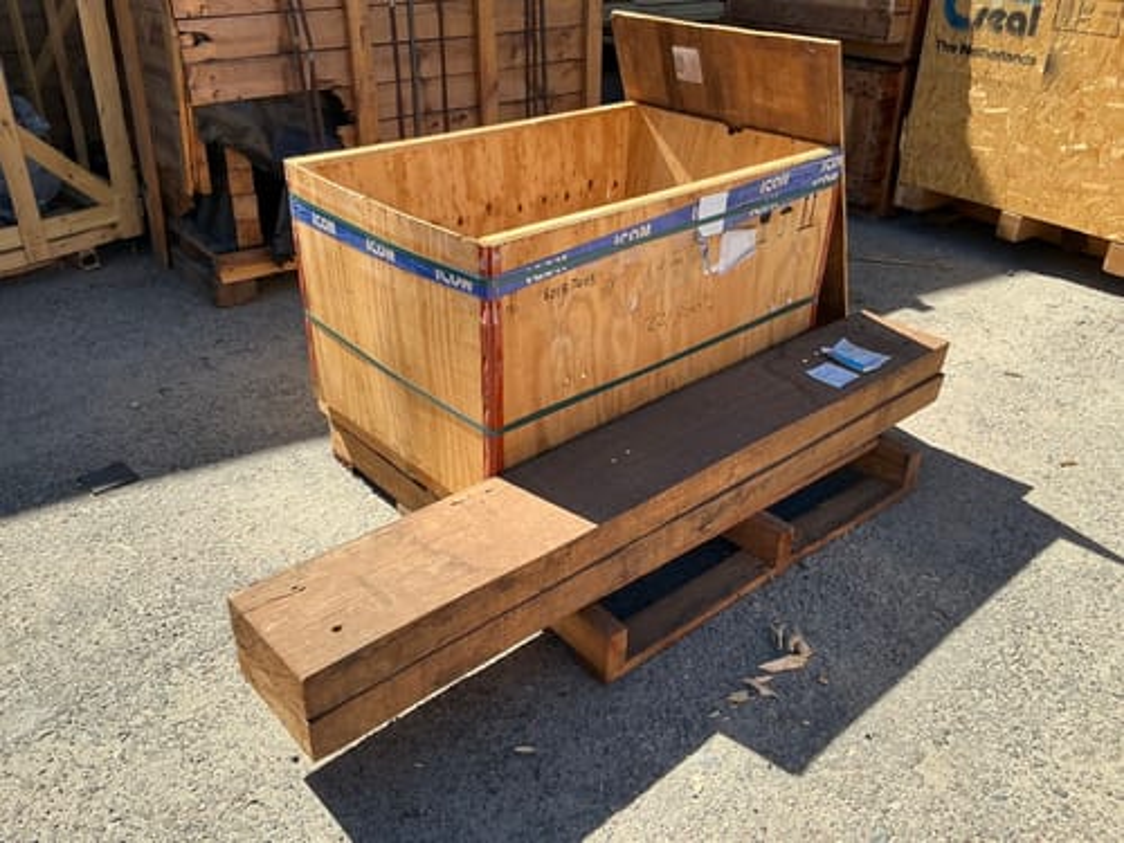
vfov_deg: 49.7
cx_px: 562
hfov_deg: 63.4
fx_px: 909
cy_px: 422
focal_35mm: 28
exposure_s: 1/816
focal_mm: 3
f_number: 1.8
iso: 25
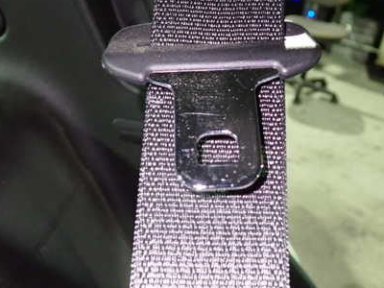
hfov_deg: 42.0
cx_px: 221
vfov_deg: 32.2
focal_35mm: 45
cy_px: 141
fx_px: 499
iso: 800
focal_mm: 5.4
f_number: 2.3
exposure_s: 1/30
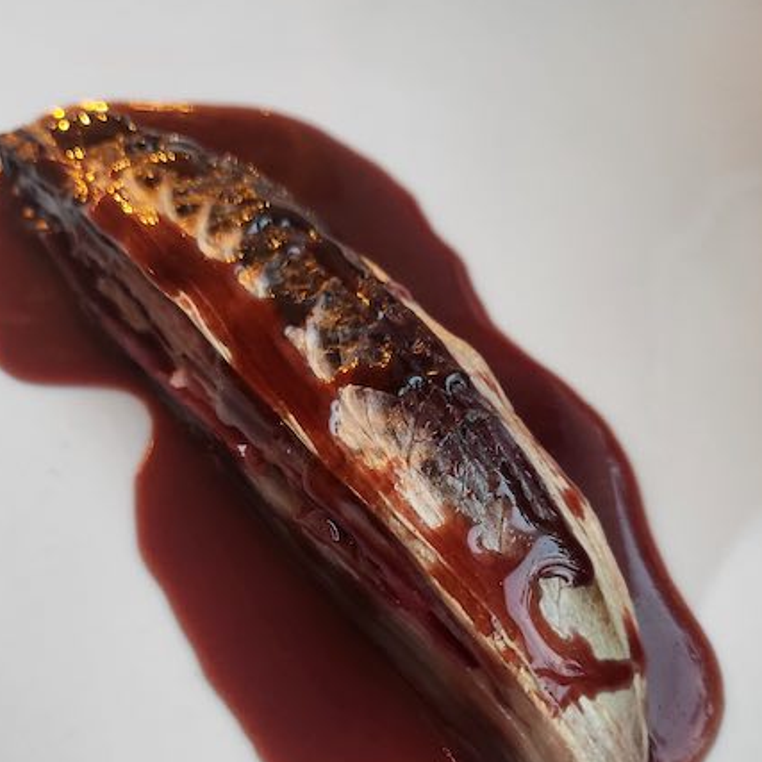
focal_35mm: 35
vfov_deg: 46.6
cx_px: 337
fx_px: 872
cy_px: 500
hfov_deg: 47.1
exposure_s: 1/50
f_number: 1.8
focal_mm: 4.25
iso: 250
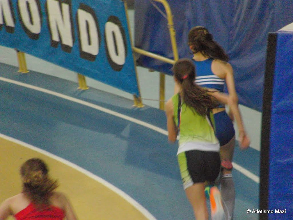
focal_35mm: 520
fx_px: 4401
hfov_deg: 3.8
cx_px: 146
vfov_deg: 2.9
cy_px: 110
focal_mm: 92
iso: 800
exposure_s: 1/80
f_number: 4.5
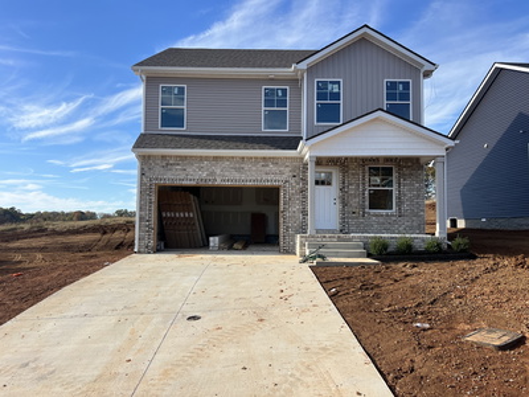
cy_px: 198
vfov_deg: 53.1
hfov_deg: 67.3
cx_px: 264
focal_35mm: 26
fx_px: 397
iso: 50
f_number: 1.5
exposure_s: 1/3077
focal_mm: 5.7
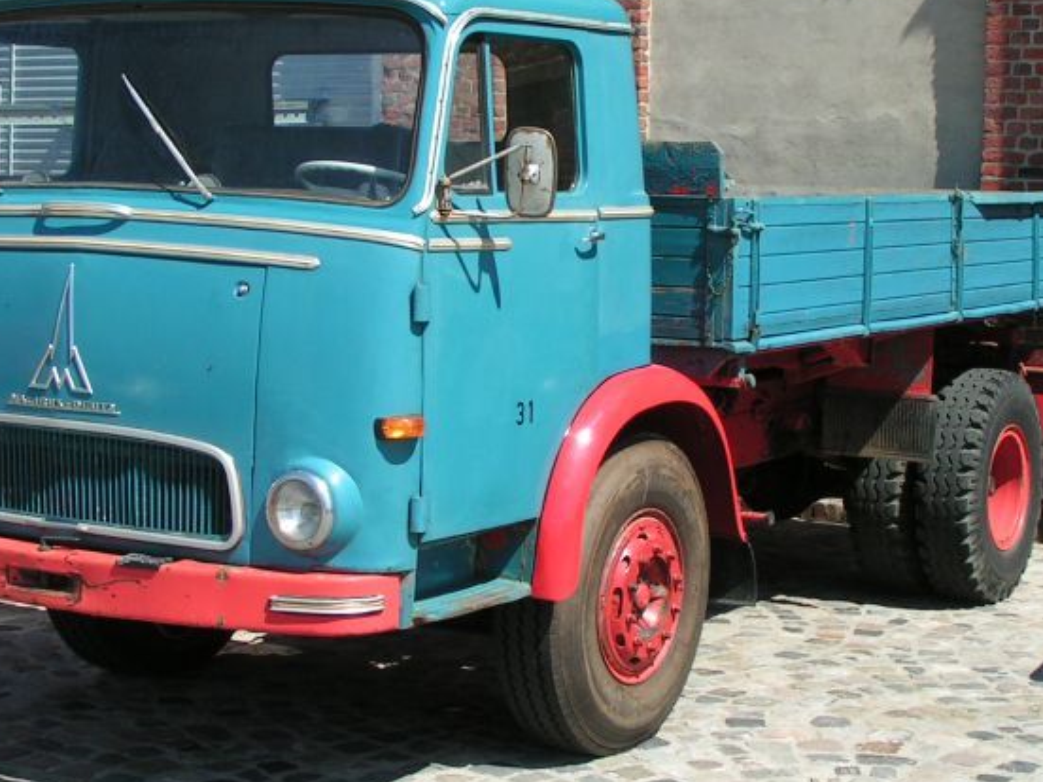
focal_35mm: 71
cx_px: 514
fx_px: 2139
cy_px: 361
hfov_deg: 27.4
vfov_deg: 20.7
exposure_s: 1/200
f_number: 5.6
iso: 50
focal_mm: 7.6
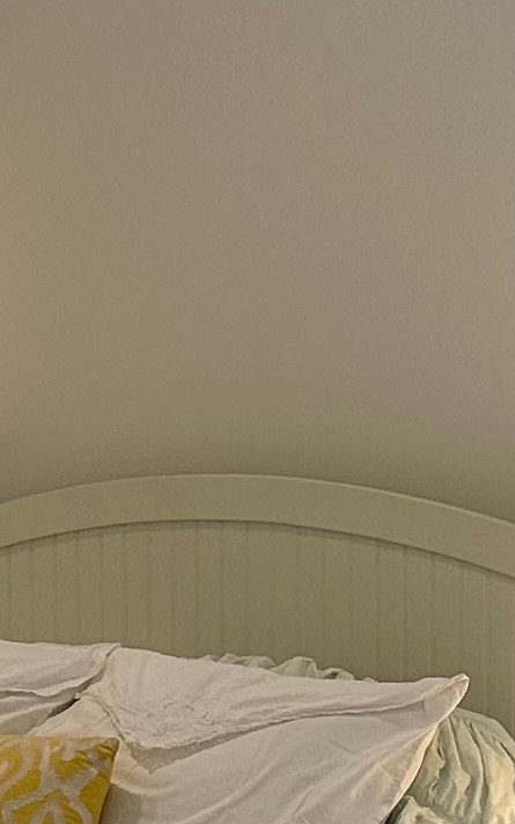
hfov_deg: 9.0
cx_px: -9
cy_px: 610
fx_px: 3234
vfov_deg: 14.5
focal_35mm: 144
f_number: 1.78
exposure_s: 1/120
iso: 200
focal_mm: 6.86
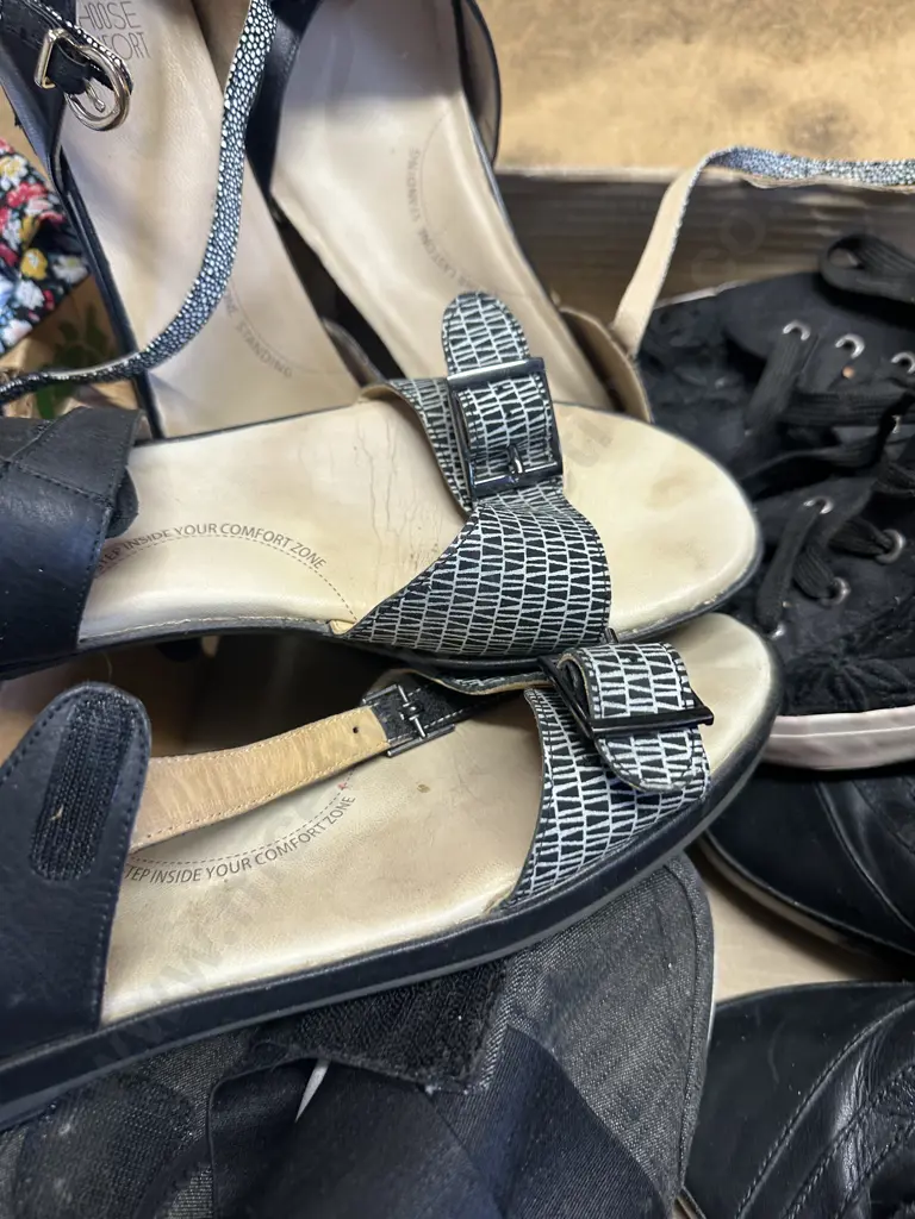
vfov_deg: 71.6
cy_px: 610
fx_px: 846
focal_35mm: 24
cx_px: 458
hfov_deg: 56.8
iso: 125
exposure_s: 1/50
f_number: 1.78
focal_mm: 6.86
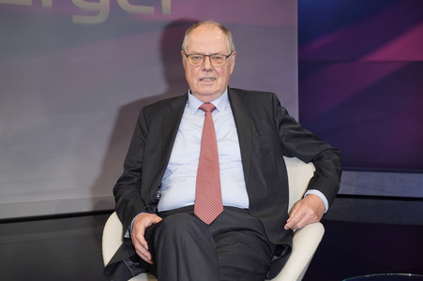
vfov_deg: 29.8
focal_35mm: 45
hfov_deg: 43.6
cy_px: 140
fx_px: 528
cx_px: 212
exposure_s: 1/160
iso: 2000
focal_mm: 45
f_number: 6.3
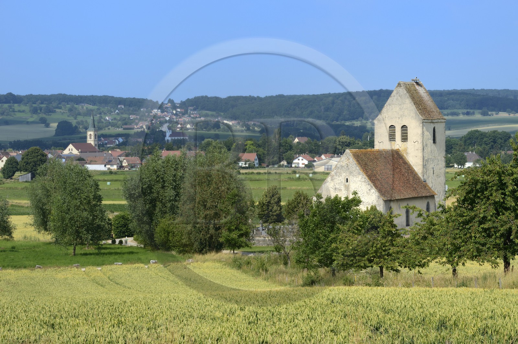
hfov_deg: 18.6
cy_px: 172
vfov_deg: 12.4
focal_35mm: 110
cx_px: 259
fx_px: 1581
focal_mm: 110
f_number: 13
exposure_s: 1/200
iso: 200
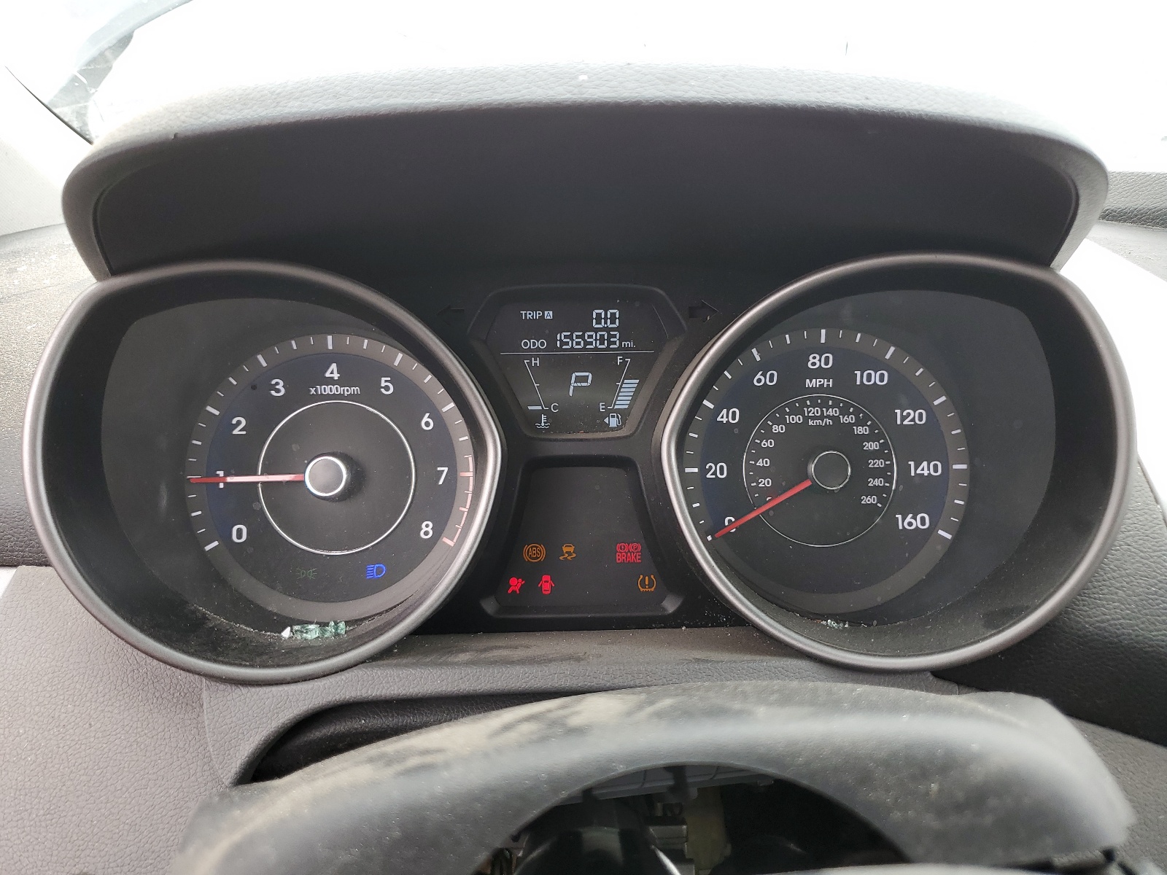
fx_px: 877
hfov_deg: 67.3
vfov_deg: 53.1
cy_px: 438
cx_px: 584
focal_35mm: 26
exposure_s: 1/147
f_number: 1.5
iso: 50
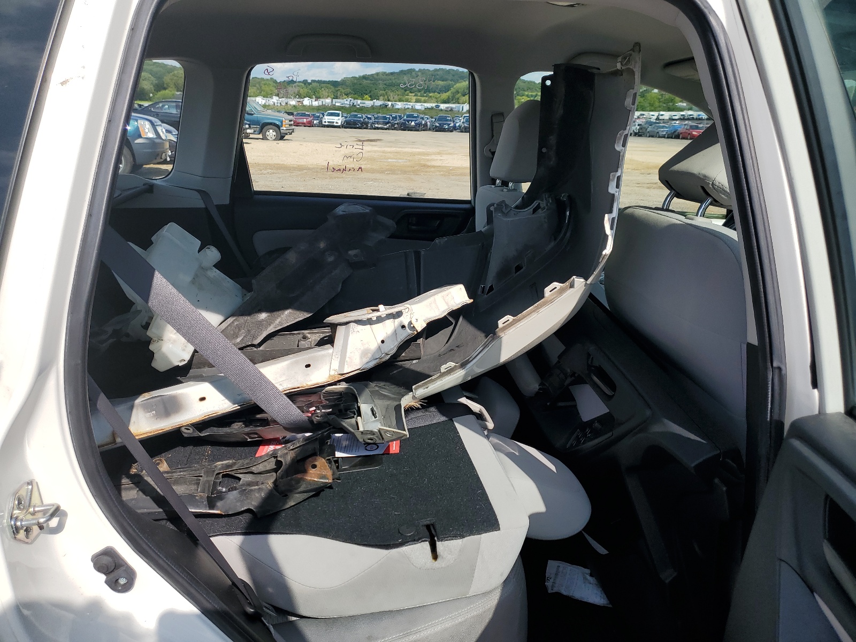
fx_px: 643
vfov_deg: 53.1
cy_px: 321
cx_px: 428
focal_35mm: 26
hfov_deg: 67.3
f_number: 1.5
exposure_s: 1/3333
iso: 50
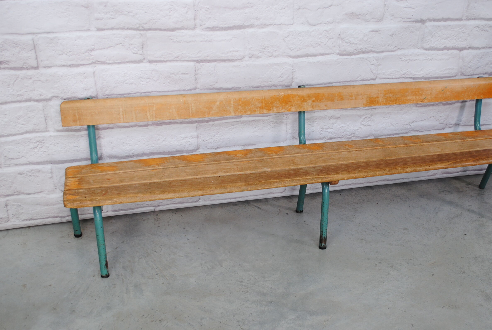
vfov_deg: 30.6
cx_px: 284
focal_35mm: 44
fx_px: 603
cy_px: 191
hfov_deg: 44.3
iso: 200
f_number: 5
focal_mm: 24
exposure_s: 1/100
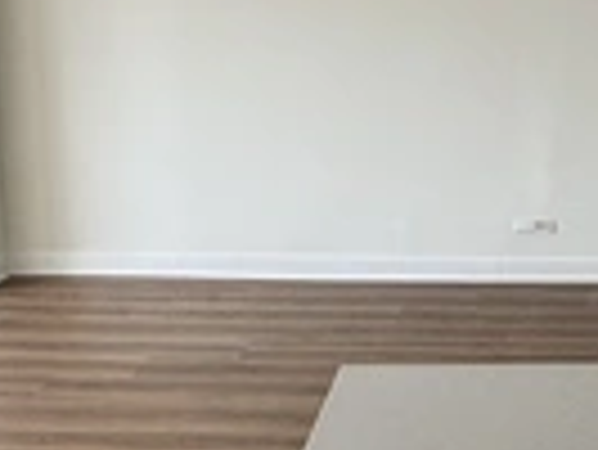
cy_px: 112
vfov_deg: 23.1
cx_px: 531
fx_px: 1089
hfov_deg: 29.5
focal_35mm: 63
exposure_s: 1/99
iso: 100
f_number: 2.2
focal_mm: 2.22
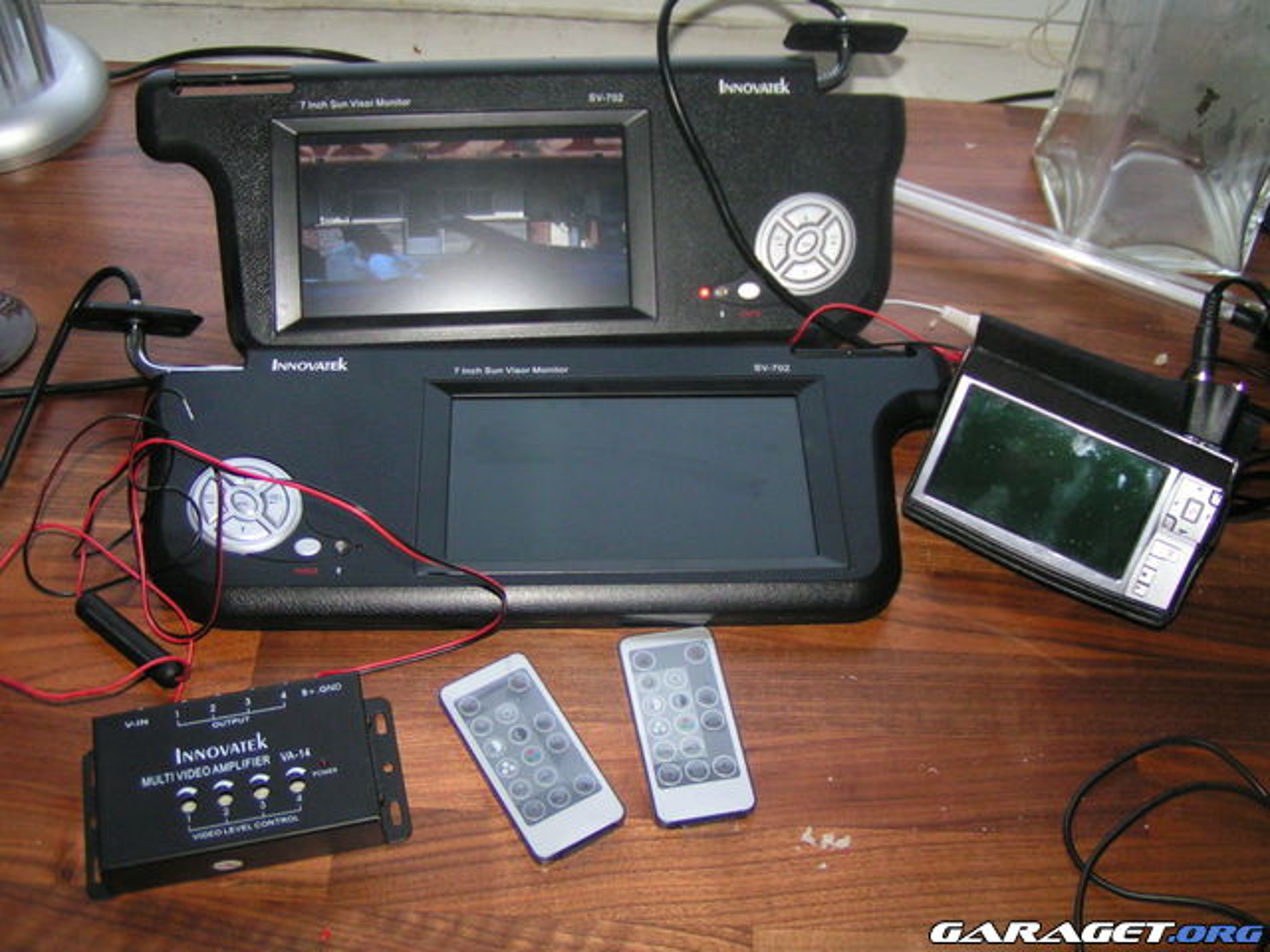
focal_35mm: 38
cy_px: 476
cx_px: 635
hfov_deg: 49.0
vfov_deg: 37.7
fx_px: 1394
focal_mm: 5.8
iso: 200
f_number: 2.8
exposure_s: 1/40
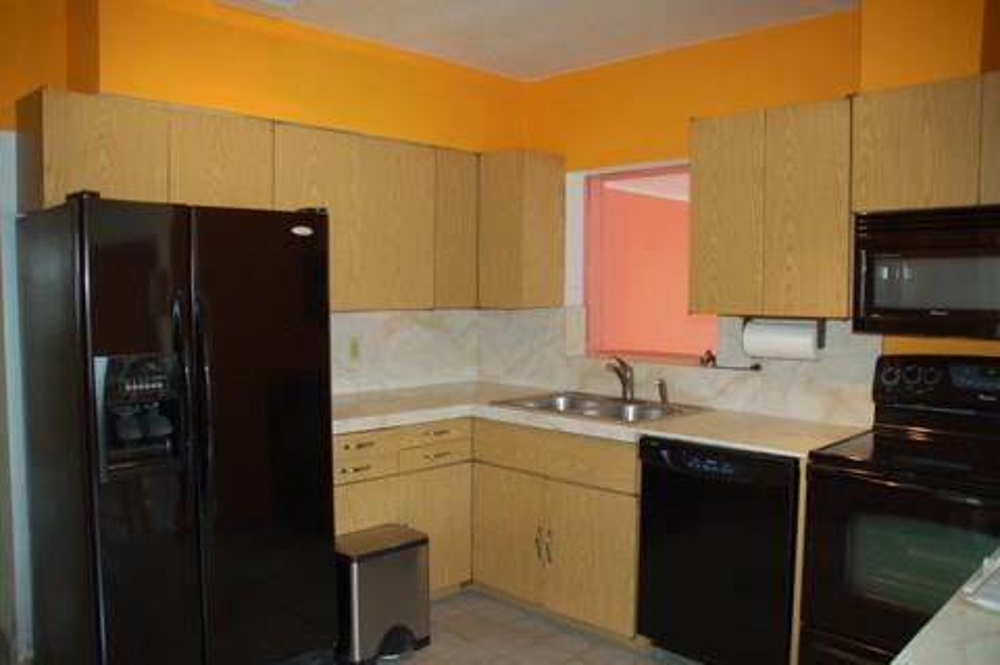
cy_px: 332
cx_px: 500
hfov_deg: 67.4
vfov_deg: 47.8
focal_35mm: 27
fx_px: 749
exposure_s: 1/60
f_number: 3.5
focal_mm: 18
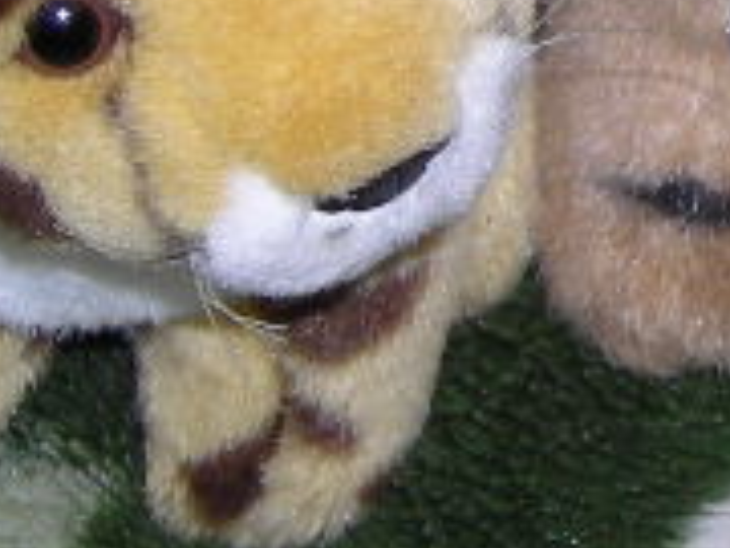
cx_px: 1395
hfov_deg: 8.7
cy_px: -292
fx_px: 4555
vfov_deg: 6.8
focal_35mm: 216
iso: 50
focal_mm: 6.3
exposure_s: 1/60
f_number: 3.2
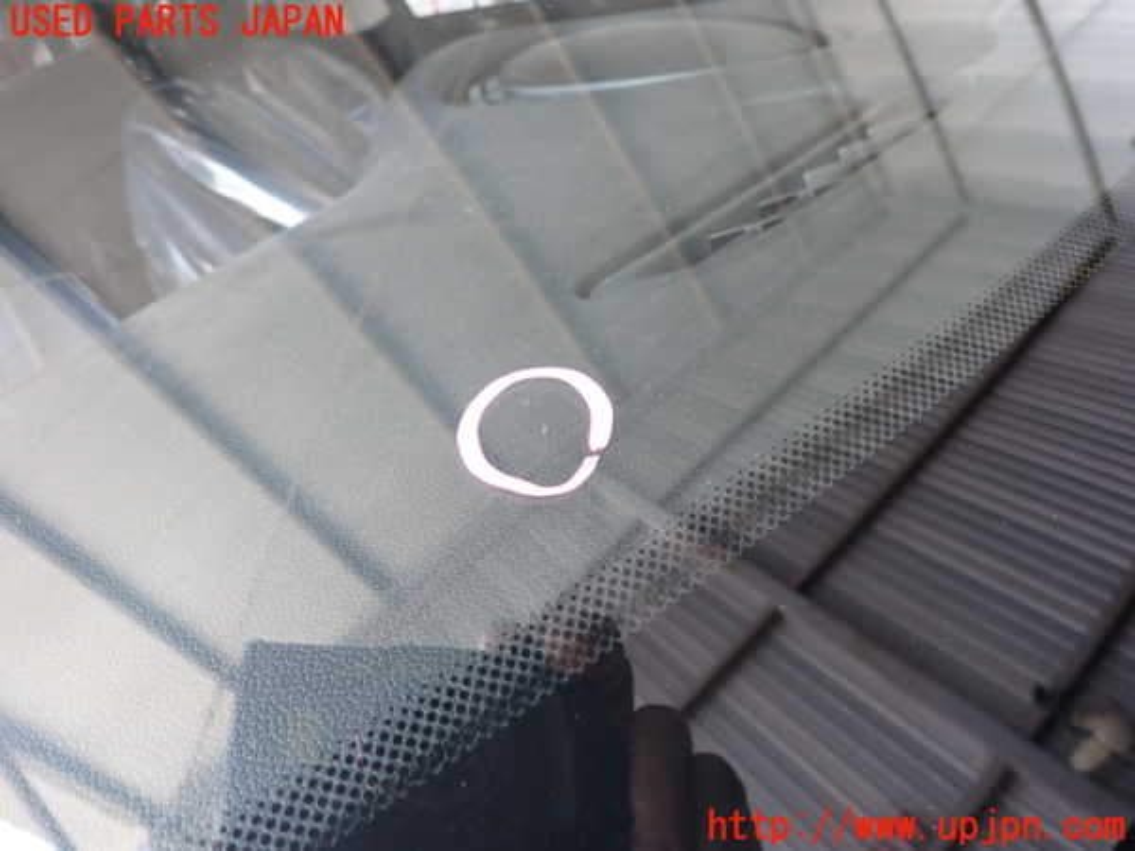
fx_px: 820
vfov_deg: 54.9
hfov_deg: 69.4
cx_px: 568
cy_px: 426
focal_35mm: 25
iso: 160
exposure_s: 1/60
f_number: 2
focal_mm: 4.5
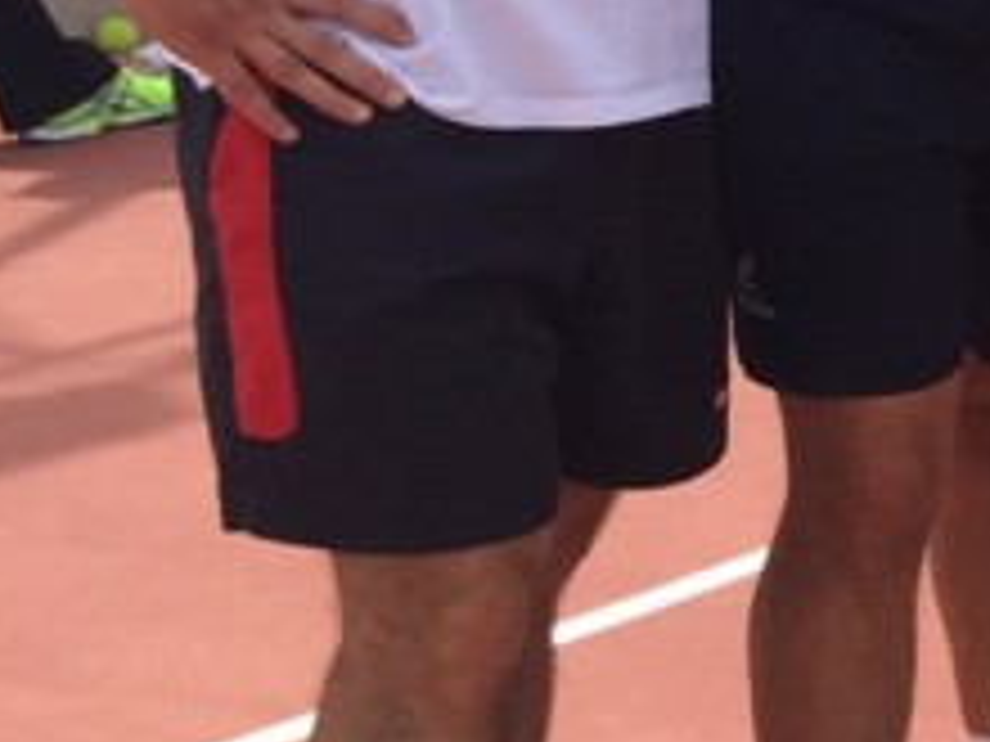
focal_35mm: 135
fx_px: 3861
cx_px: 2250
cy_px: 103
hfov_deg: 12.2
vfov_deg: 10.9
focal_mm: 4.15
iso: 32
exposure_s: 1/1014
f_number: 2.2
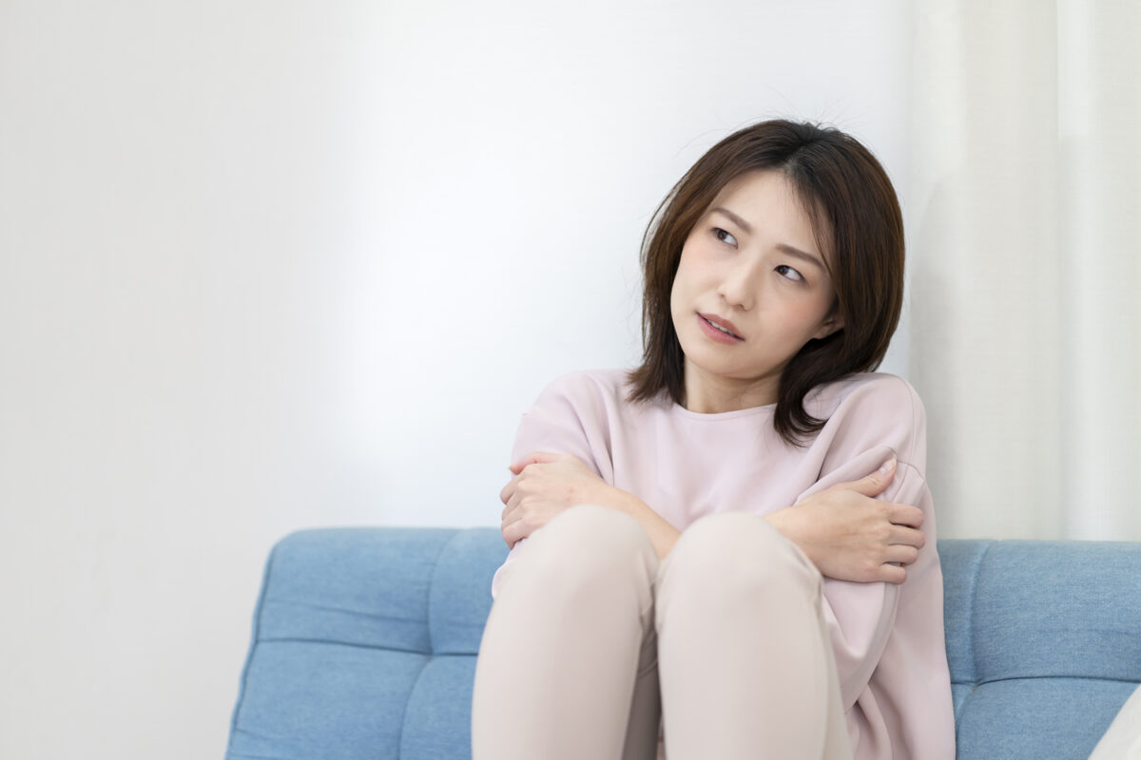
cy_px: 380
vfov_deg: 16.1
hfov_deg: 23.9
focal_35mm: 85
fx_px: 2694
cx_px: 570
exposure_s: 1/160
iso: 400
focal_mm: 85
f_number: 2.2
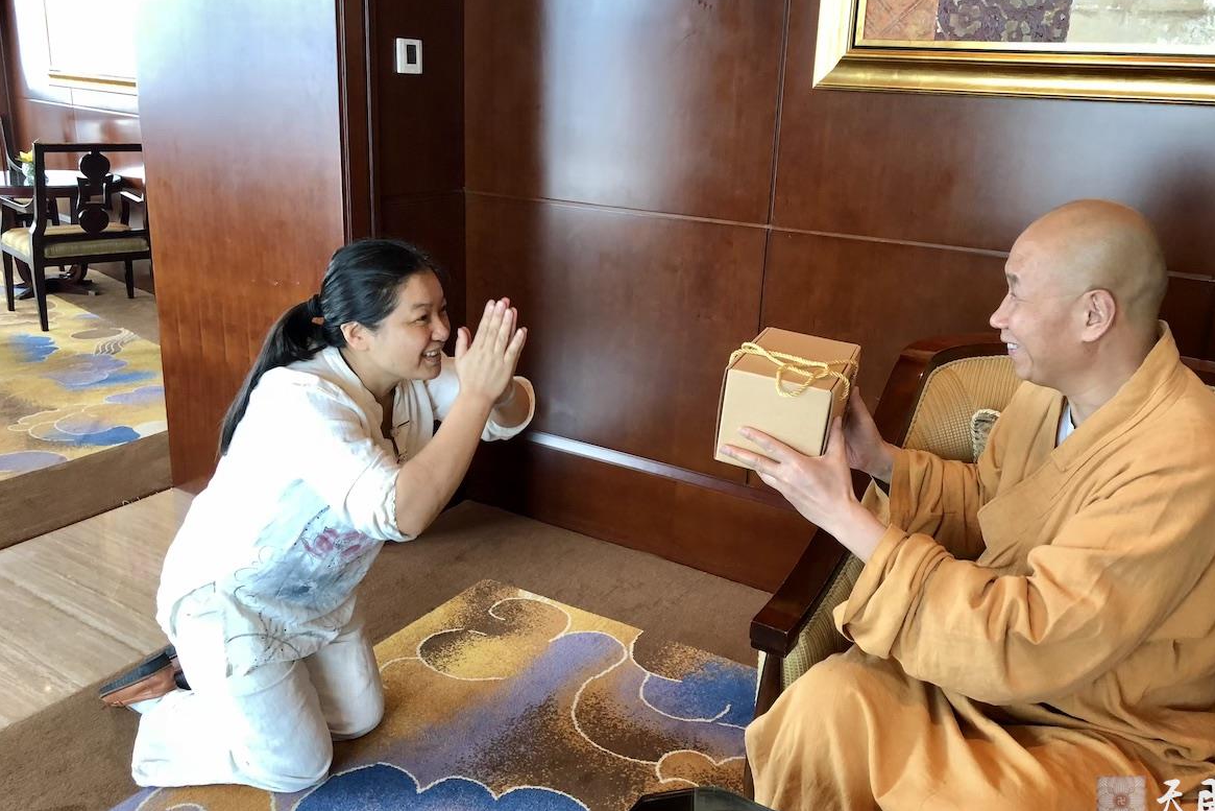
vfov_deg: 43.6
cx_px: 625
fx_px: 1013
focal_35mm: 30
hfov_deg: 61.9
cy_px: 381
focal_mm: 3.99
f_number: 1.8
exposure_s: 1/33
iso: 40
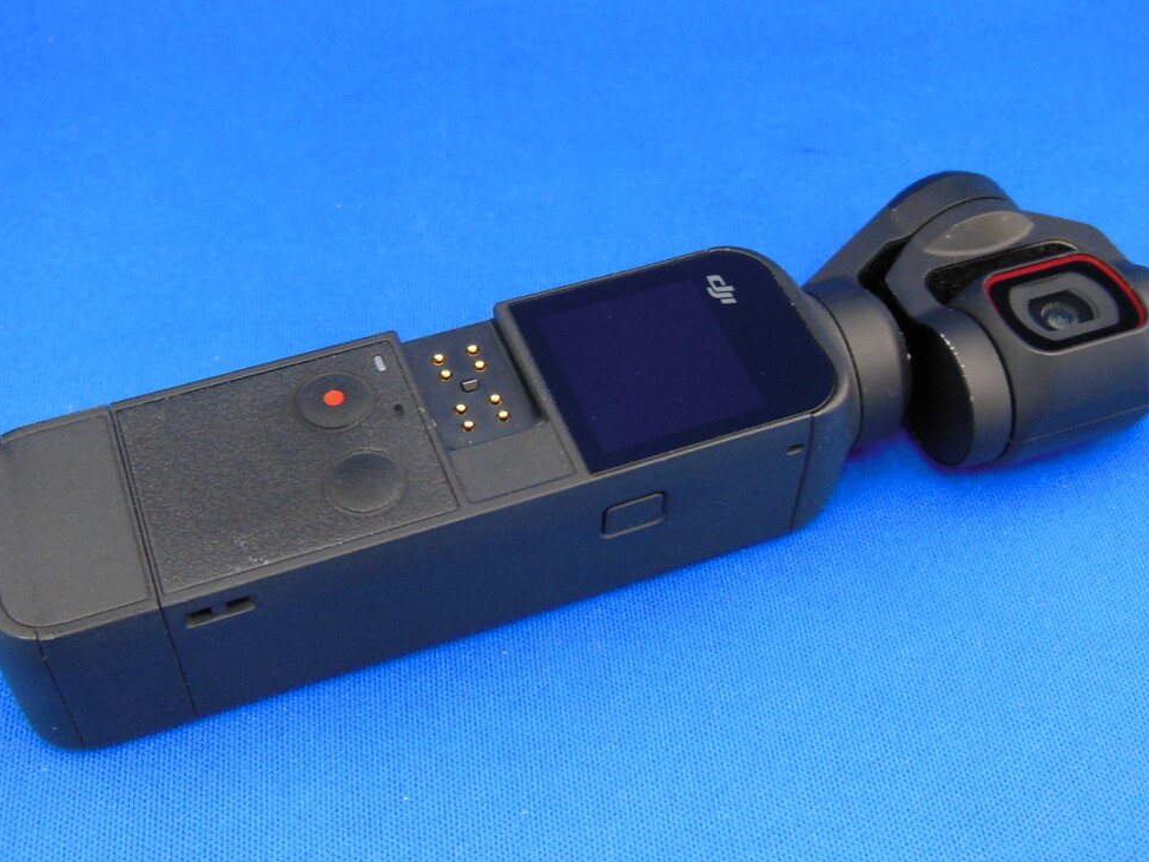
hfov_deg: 39.6
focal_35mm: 48
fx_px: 1593
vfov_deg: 30.2
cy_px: 377
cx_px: 541
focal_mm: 6.9
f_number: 4.1
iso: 400
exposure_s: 1/20
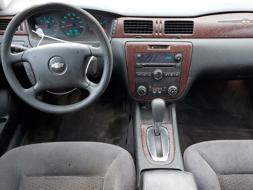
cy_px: 125
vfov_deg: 38.3
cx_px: 127
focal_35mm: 37
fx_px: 270
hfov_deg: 50.1
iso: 70
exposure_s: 1/120
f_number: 1.5
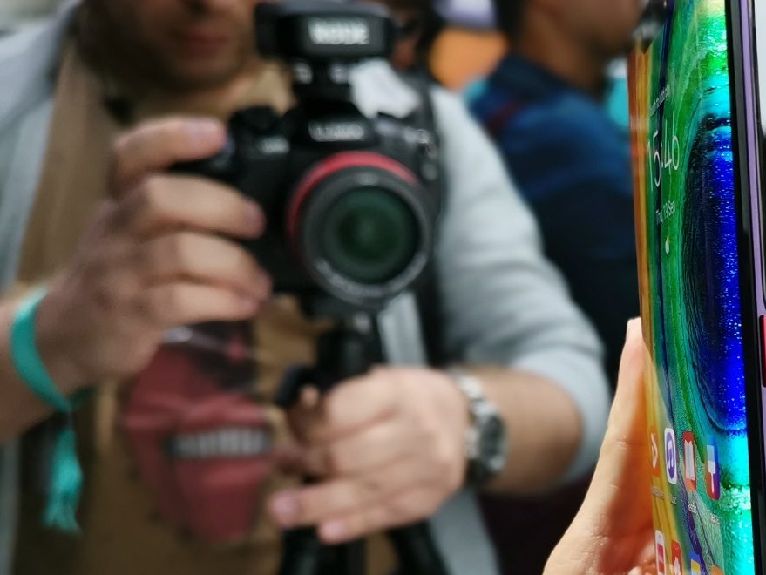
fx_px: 1240
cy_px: 480
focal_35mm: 56
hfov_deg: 33.0
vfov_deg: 25.6
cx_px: 654
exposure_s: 1/100
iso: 160
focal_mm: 3.95
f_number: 1.8
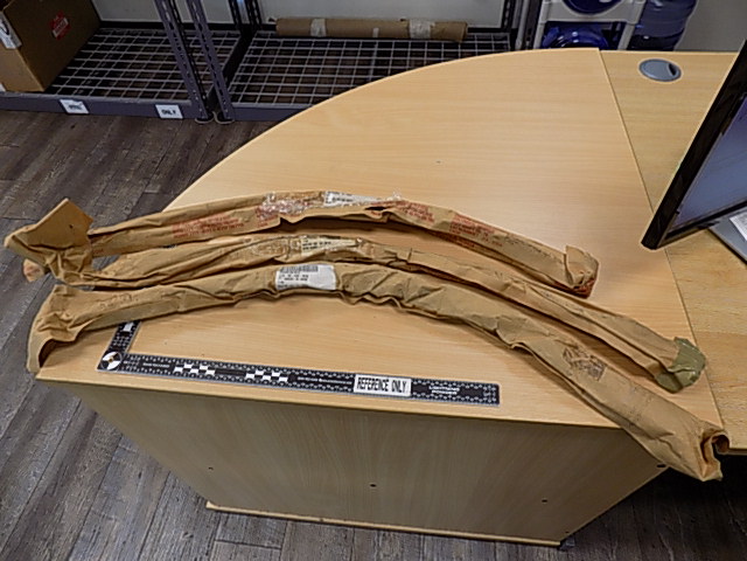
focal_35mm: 23
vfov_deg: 58.9
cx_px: 374
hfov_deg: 73.9
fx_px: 496
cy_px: 280
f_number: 3.1
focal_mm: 4
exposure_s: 1/30
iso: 140
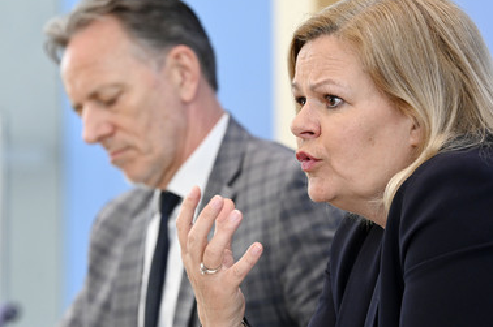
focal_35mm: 215
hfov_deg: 9.6
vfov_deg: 6.4
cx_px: 282
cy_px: 134
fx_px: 2940
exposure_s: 1/800
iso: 3200
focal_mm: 180
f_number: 5.6
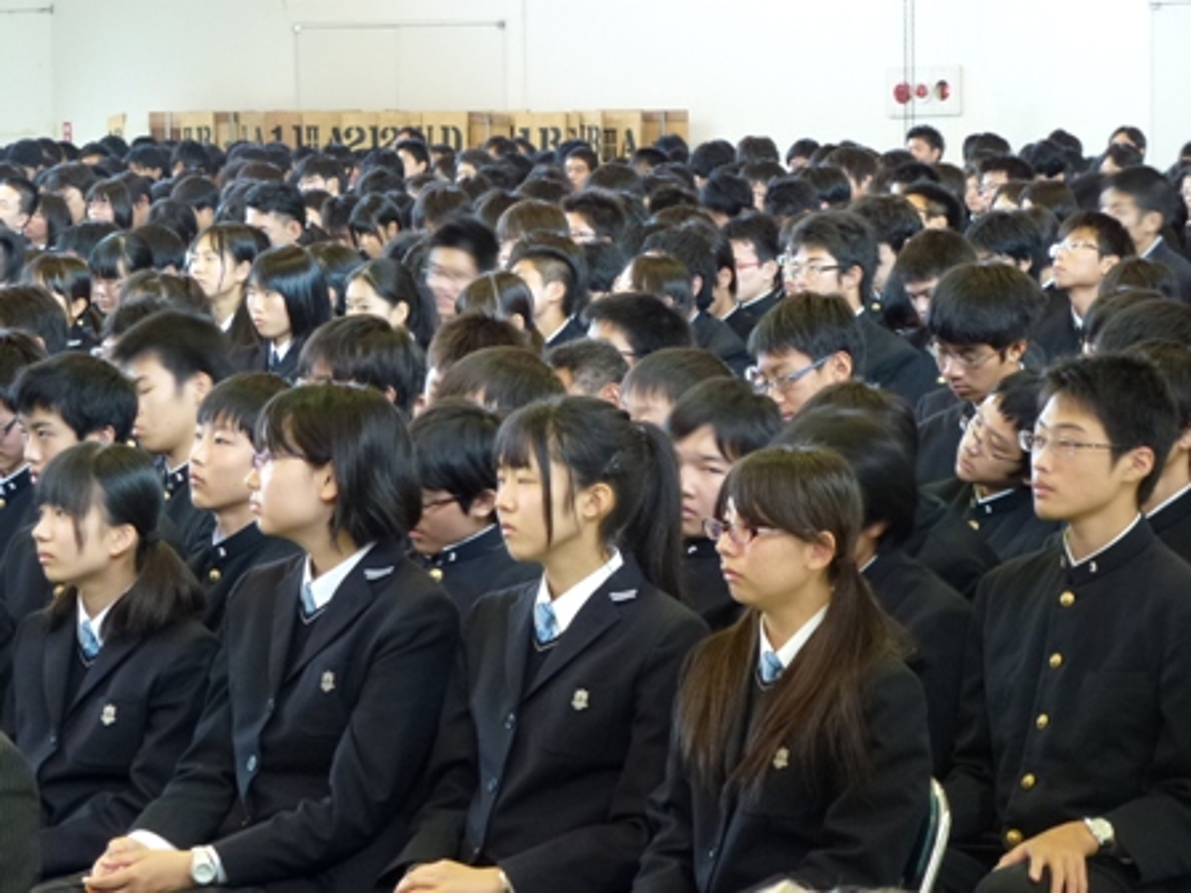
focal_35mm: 155
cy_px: 446
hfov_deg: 12.7
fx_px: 5333
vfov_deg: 9.6
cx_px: 596
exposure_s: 1/4
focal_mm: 27.7
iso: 320
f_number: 5.3
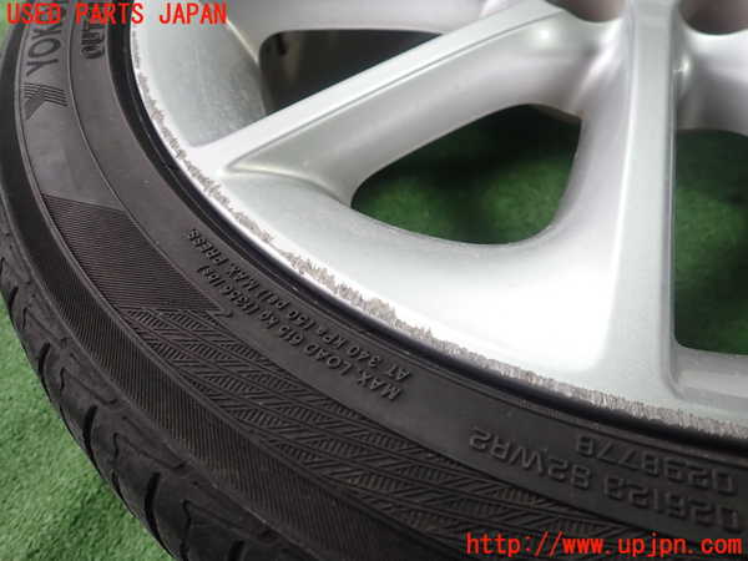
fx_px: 540
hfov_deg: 69.4
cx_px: 374
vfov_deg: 54.9
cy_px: 280
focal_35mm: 25
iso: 100
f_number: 2
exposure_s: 1/60
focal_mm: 4.5
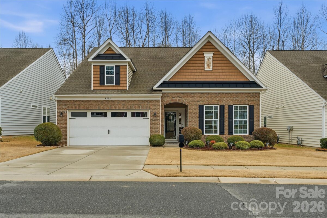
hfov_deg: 54.4
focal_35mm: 35
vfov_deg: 37.9
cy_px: 109
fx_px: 318
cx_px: 164
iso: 100
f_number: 7.1
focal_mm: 35
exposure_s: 1/2000
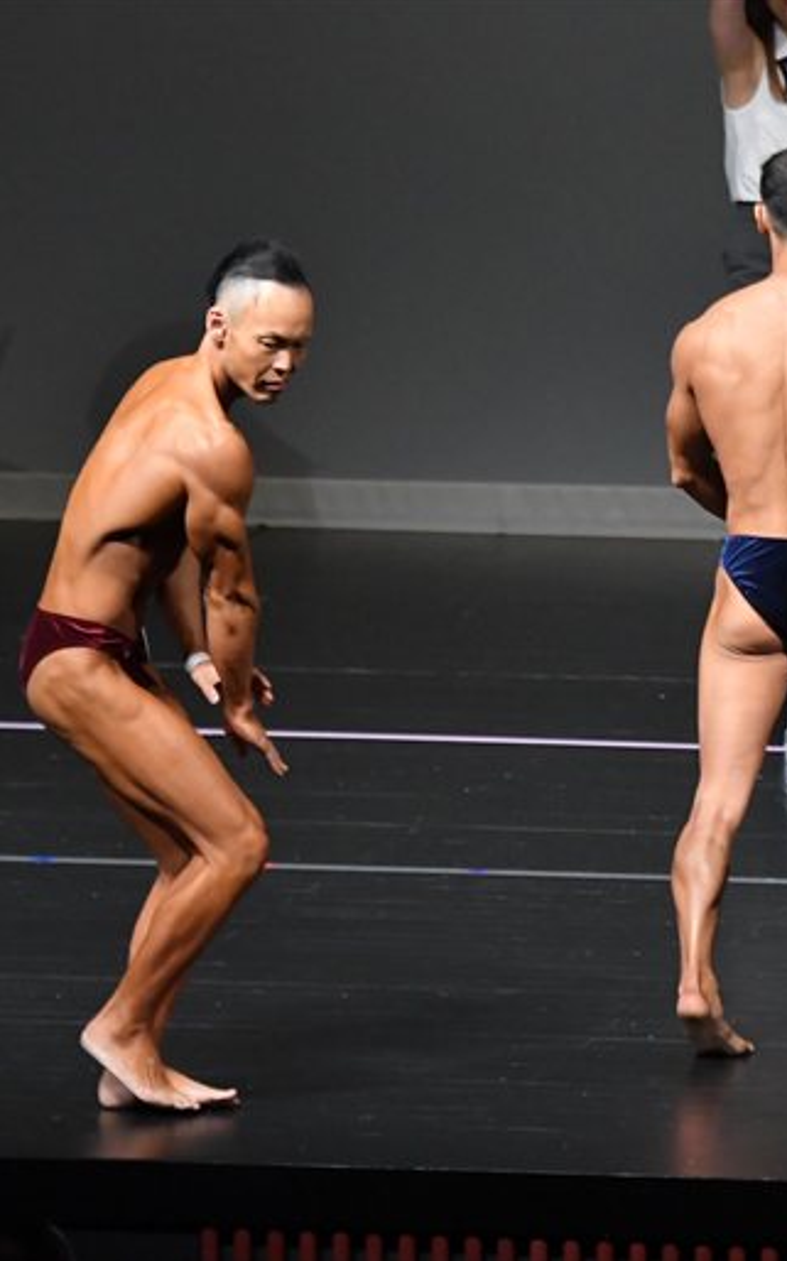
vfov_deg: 4.8
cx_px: 889
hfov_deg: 3.0
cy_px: 630
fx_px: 15039
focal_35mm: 438
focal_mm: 190
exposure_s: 1/400
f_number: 5.6
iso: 5000
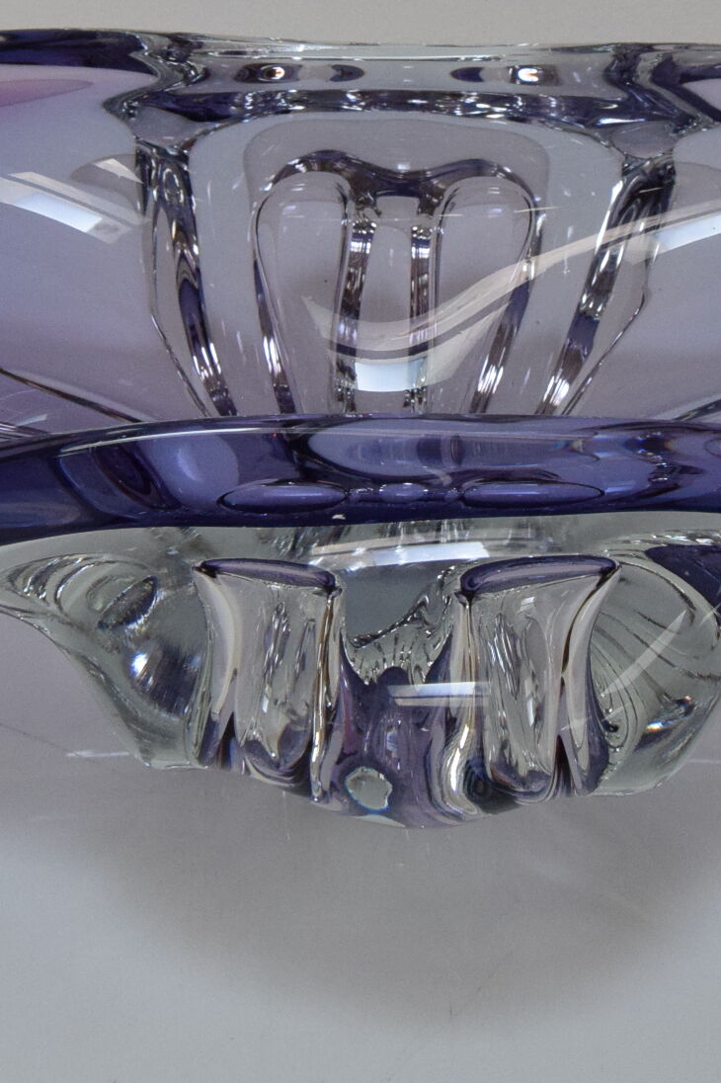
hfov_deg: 16.6
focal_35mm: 82
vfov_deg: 24.4
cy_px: 211
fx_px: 2465
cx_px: 411
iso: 1600
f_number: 8
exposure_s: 1/250
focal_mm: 20
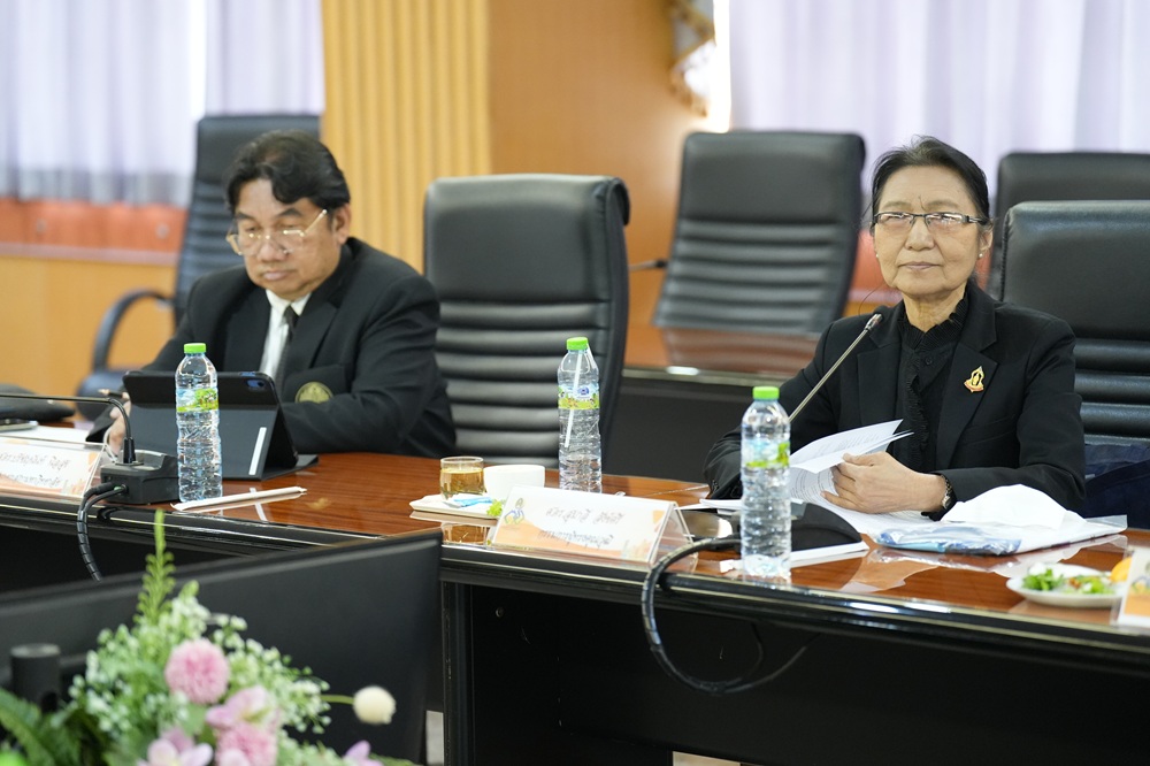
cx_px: 575
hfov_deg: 17.2
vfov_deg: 11.5
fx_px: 3800
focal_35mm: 119
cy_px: 383
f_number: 2.8
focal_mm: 119
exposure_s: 1/125
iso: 5000
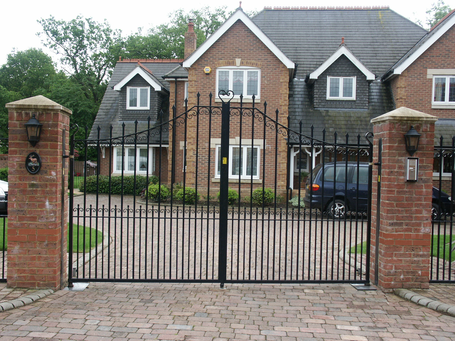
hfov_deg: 49.0
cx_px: 228
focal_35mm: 38
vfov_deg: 37.7
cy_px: 170
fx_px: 499
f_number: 4.5
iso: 100
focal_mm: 9.93
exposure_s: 1/250
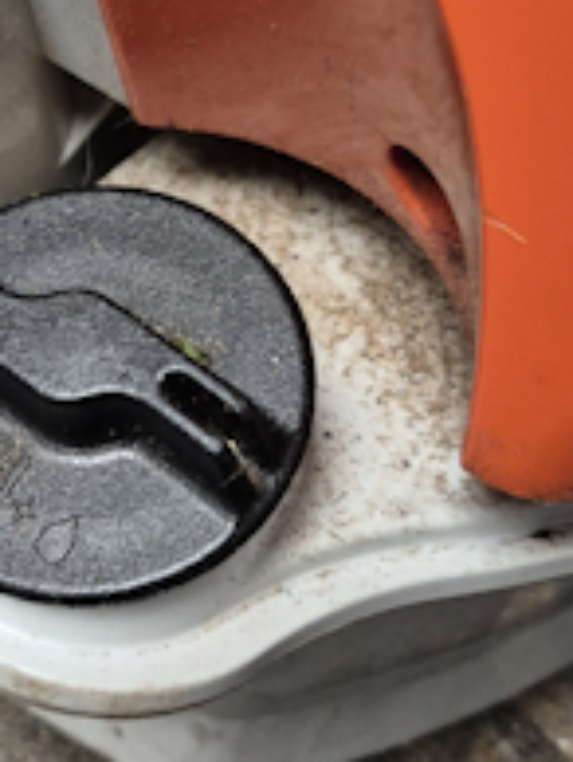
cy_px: 403
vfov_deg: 24.7
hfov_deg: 18.5
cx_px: 82
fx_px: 1740
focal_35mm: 79
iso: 800
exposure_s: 1/100
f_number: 1.8
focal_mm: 5.4
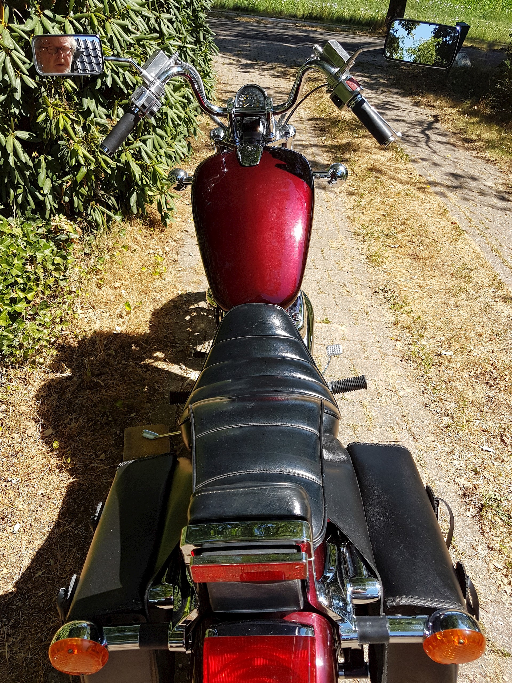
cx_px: 256
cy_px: 342
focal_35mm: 26
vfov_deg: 67.3
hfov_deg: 53.1
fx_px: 513
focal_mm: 4.2
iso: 40
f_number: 1.7
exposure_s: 1/1018
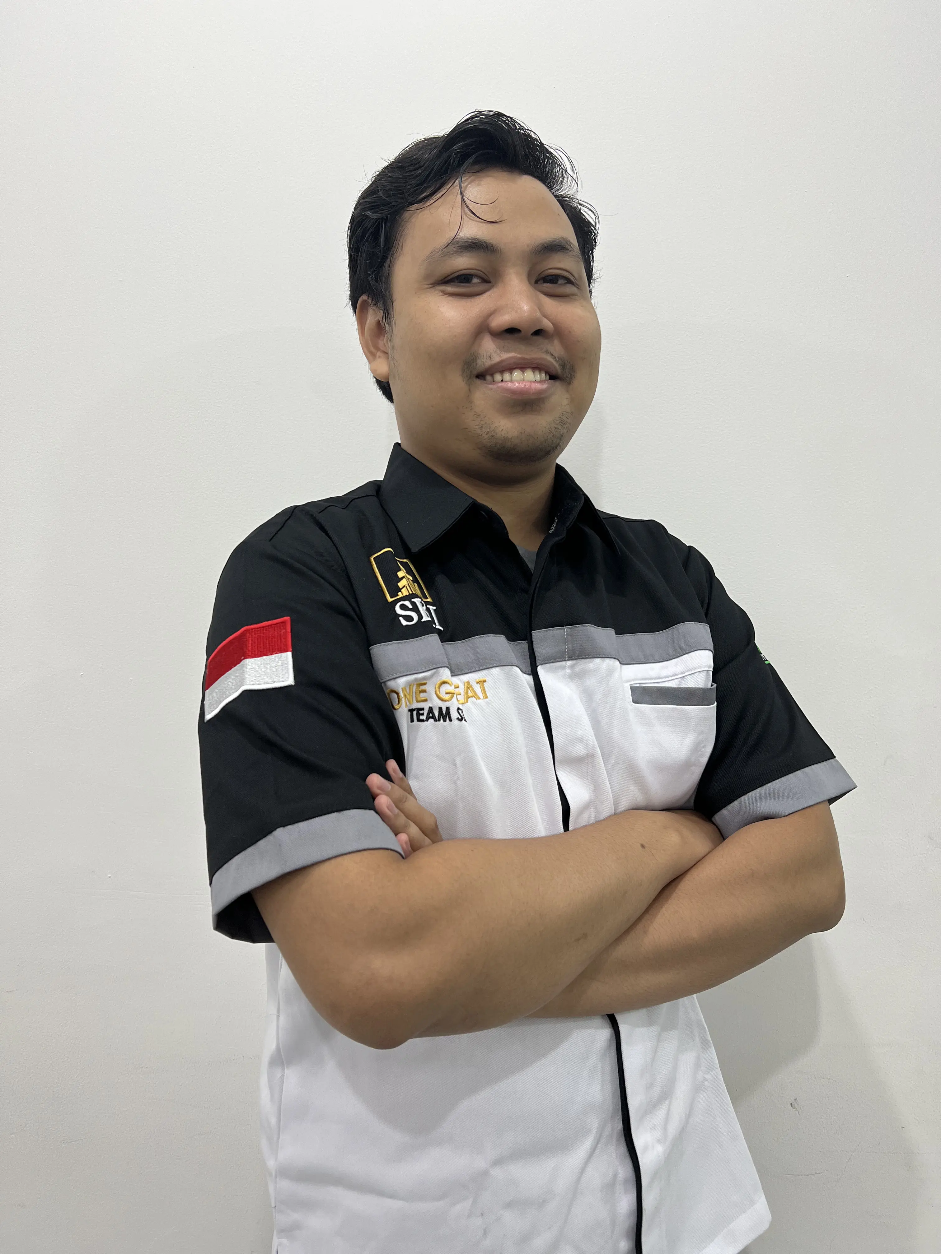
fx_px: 942
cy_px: 627
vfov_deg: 67.3
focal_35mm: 26
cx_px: 470
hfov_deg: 53.1
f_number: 1.5
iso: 125
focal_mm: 5.7
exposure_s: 1/100
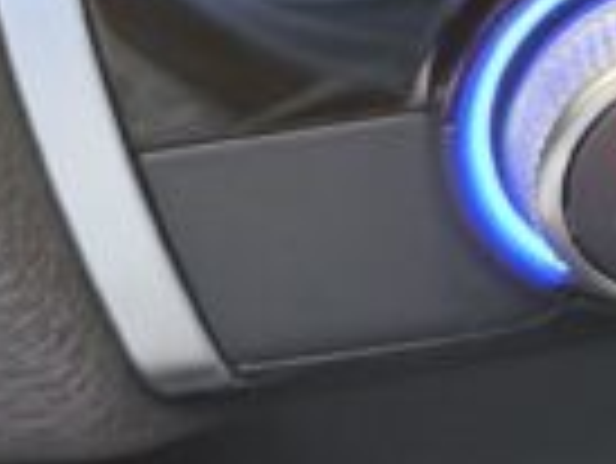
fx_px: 2387
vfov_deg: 10.4
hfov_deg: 12.3
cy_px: -405
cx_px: 1376
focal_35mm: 134
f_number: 1.69
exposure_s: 1/50
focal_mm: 7.01
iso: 513
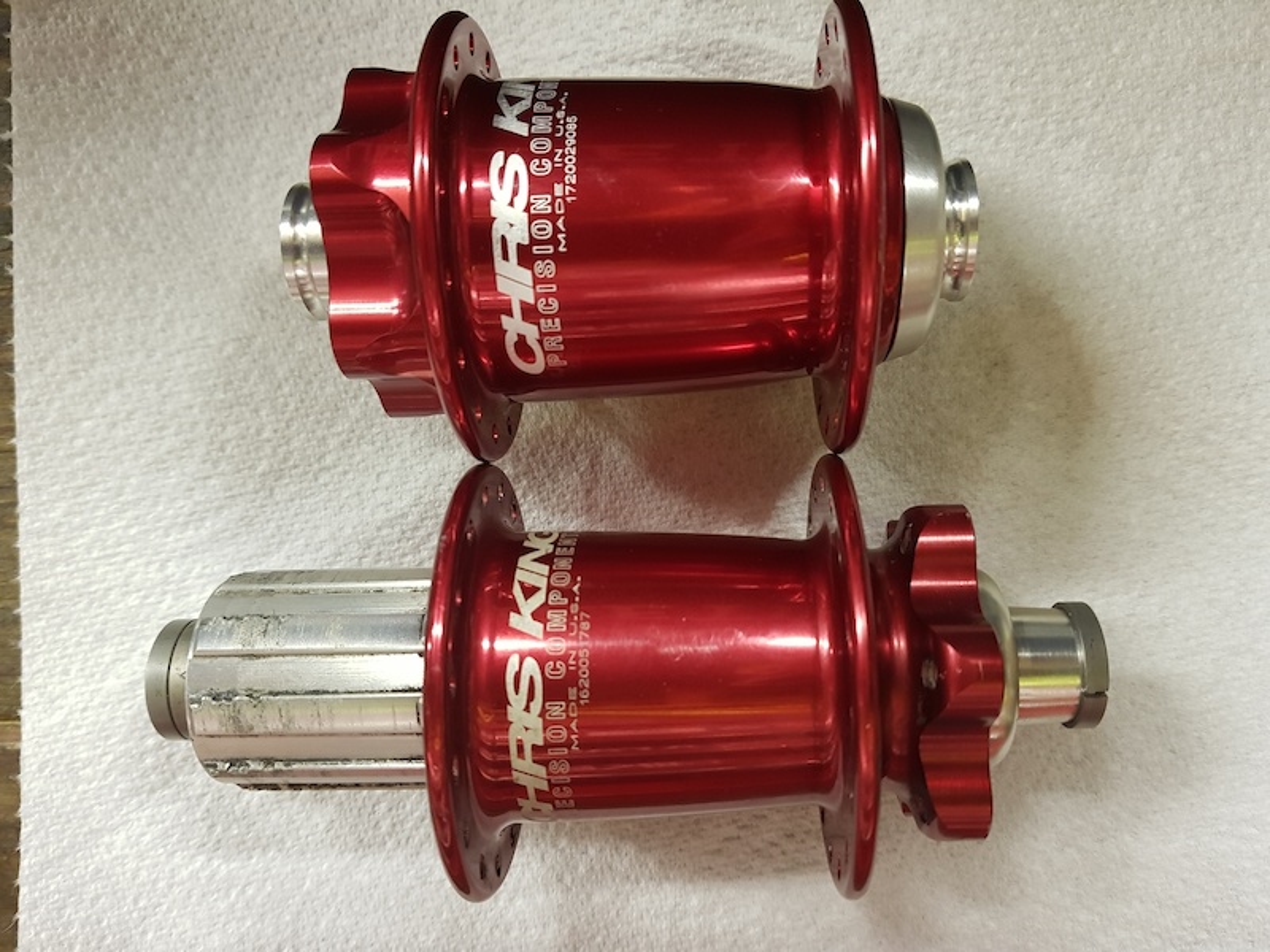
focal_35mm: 26
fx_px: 954
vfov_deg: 53.1
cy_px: 476
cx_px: 635
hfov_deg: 67.3
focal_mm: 4.2
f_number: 1.7
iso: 250
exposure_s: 1/20
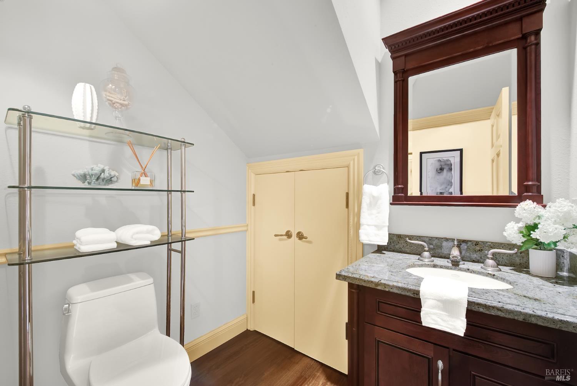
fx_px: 225
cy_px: 193
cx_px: 288
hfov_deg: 104.2
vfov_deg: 81.3
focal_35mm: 14
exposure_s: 1/2
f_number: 14
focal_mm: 14
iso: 100
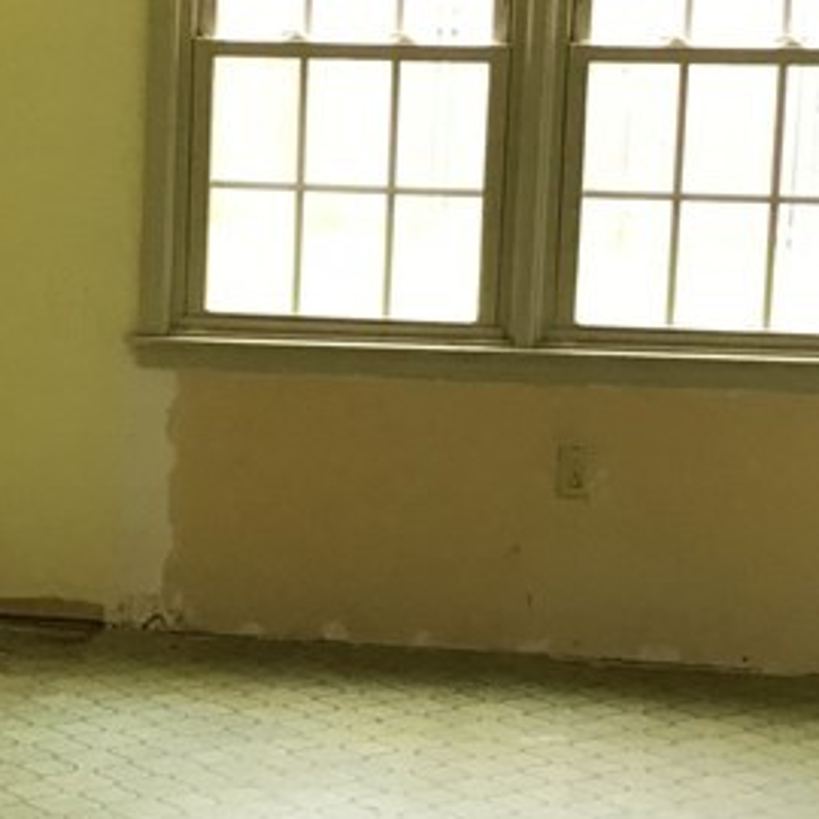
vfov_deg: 16.7
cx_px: 64
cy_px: 437
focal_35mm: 104
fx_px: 2784
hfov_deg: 16.5
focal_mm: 3.3
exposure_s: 1/30
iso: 40
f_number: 2.4
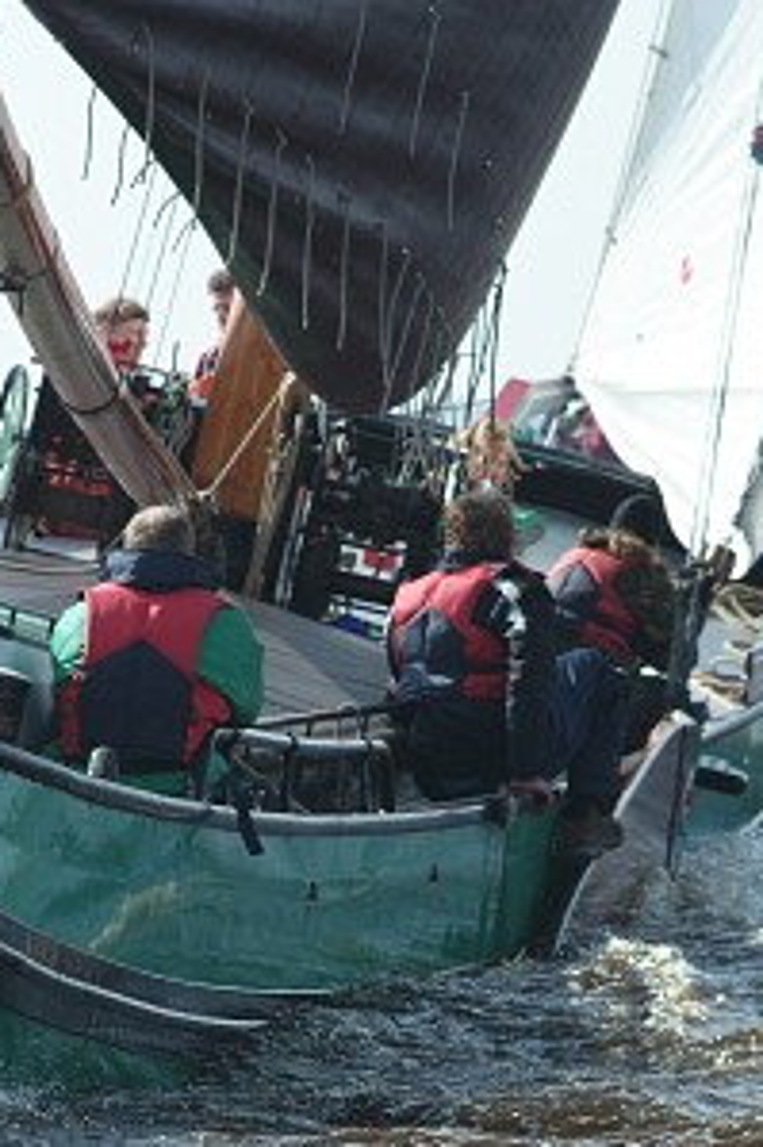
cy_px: 574
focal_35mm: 306
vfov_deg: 6.7
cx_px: 238
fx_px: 9739
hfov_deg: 4.5
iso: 400
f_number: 9.5
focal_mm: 135
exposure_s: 1/500
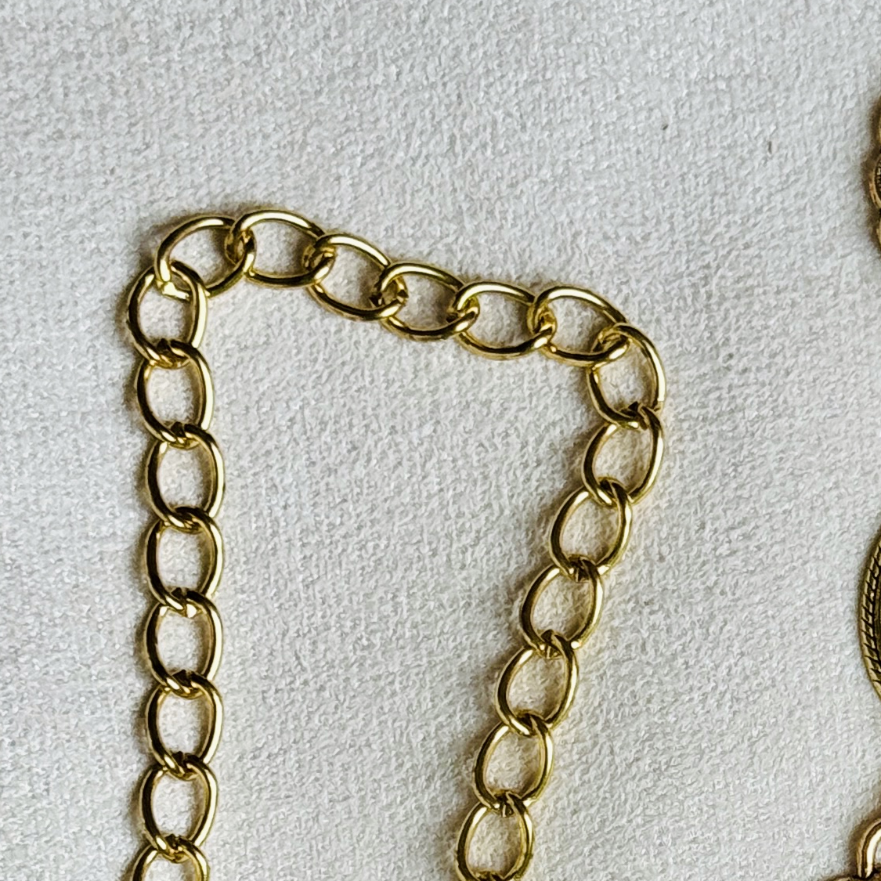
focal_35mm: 152
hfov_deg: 11.3
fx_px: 4377
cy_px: 1231
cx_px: 961
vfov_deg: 11.1
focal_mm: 6.76
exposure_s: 1/390
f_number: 1.78
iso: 64
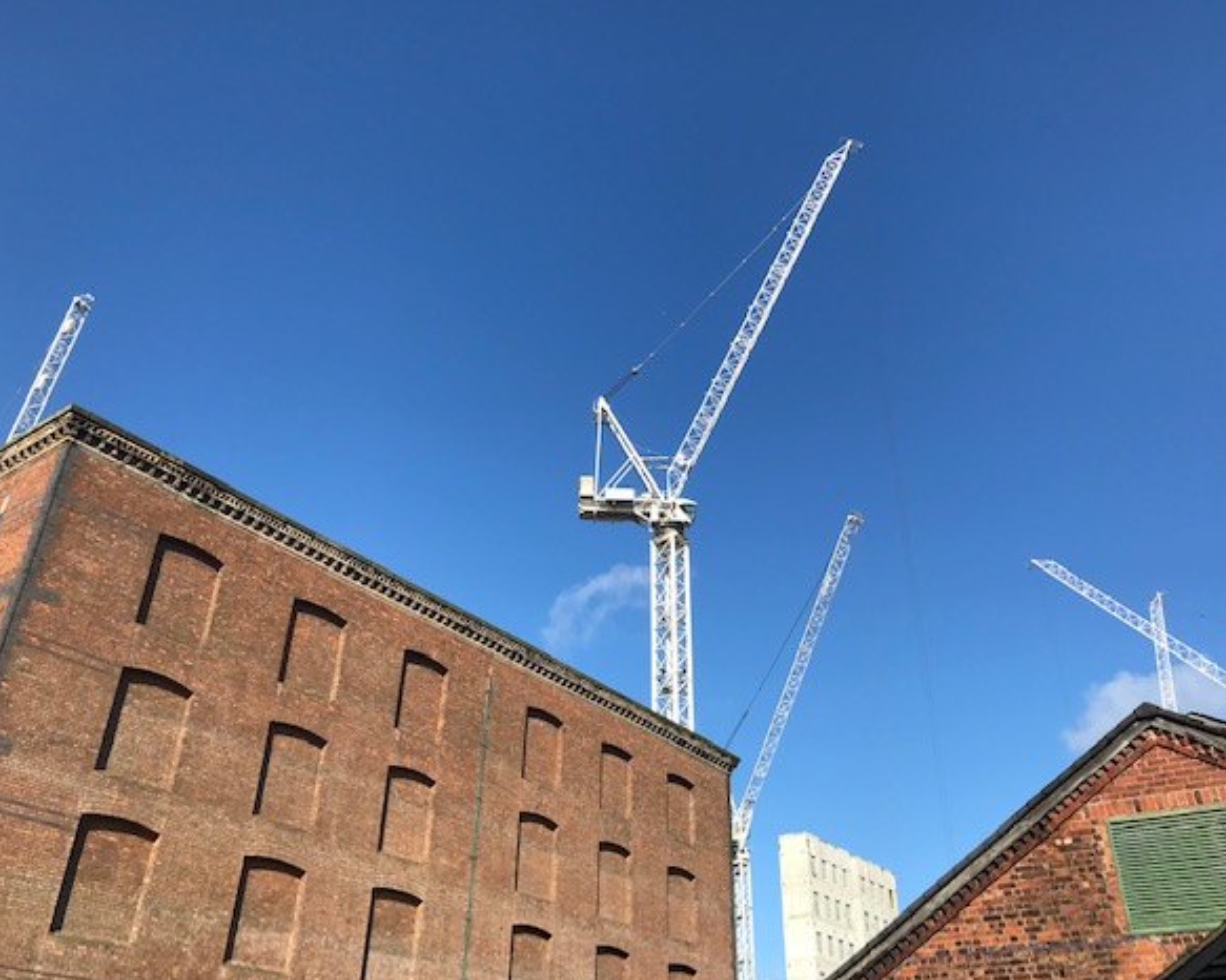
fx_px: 1088
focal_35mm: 30
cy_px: 486
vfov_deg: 48.5
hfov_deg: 58.8
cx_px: 618
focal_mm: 3.99
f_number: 1.8
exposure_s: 1/2398
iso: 20
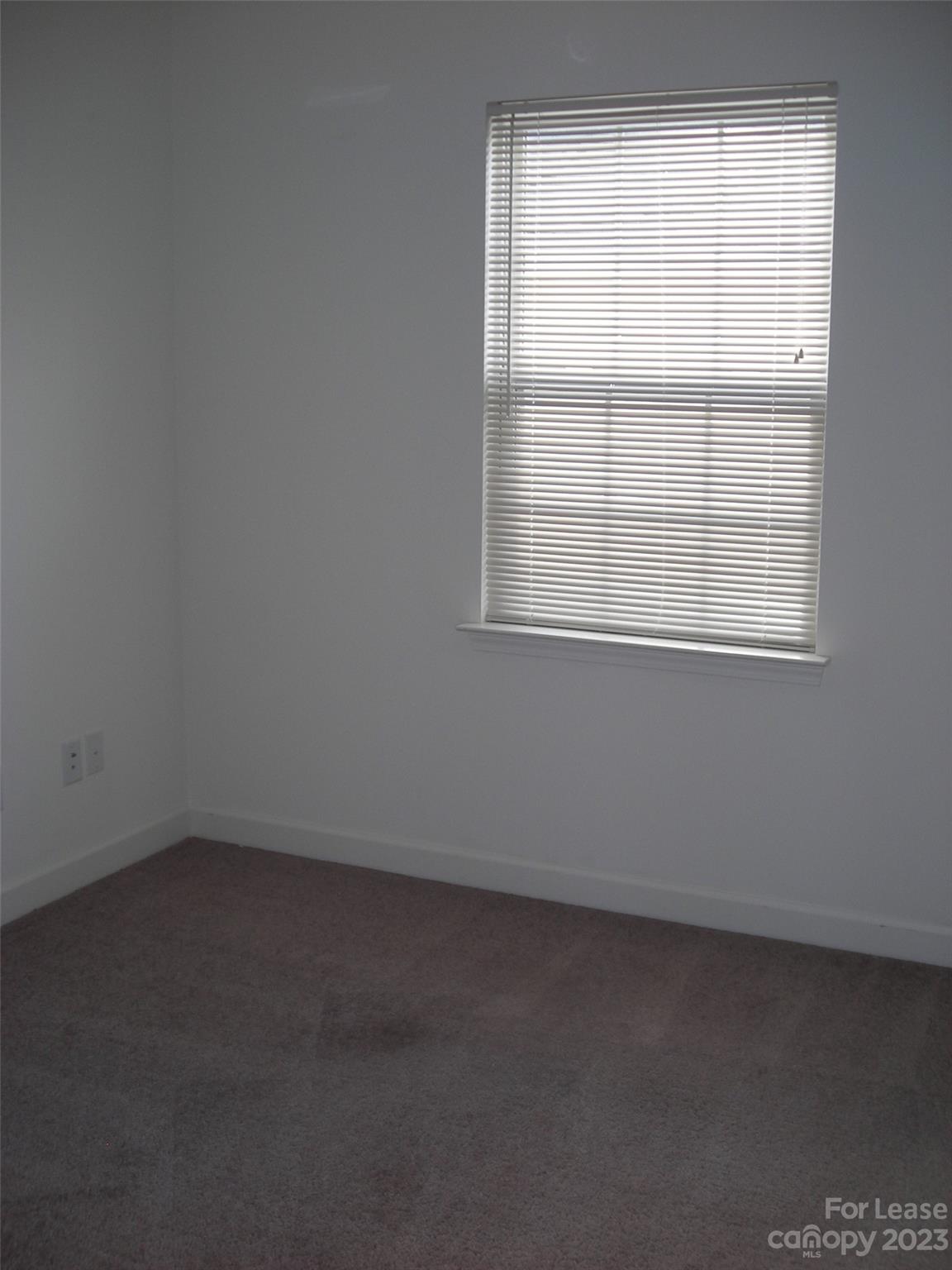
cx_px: 476
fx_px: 1393
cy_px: 635
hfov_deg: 37.7
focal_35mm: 38
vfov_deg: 49.0
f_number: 3.2
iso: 50
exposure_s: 1/30
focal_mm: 6.3
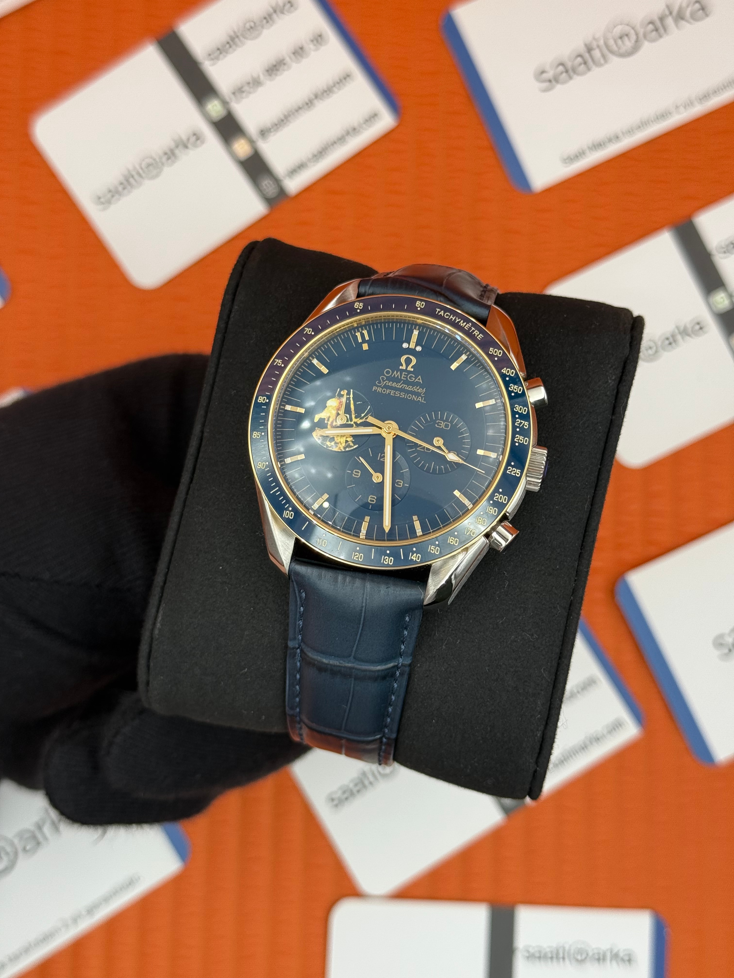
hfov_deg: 30.3
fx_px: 1357
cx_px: 367
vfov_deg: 39.7
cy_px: 489
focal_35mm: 48
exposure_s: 1/122
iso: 50
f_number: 1.78
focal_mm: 6.76
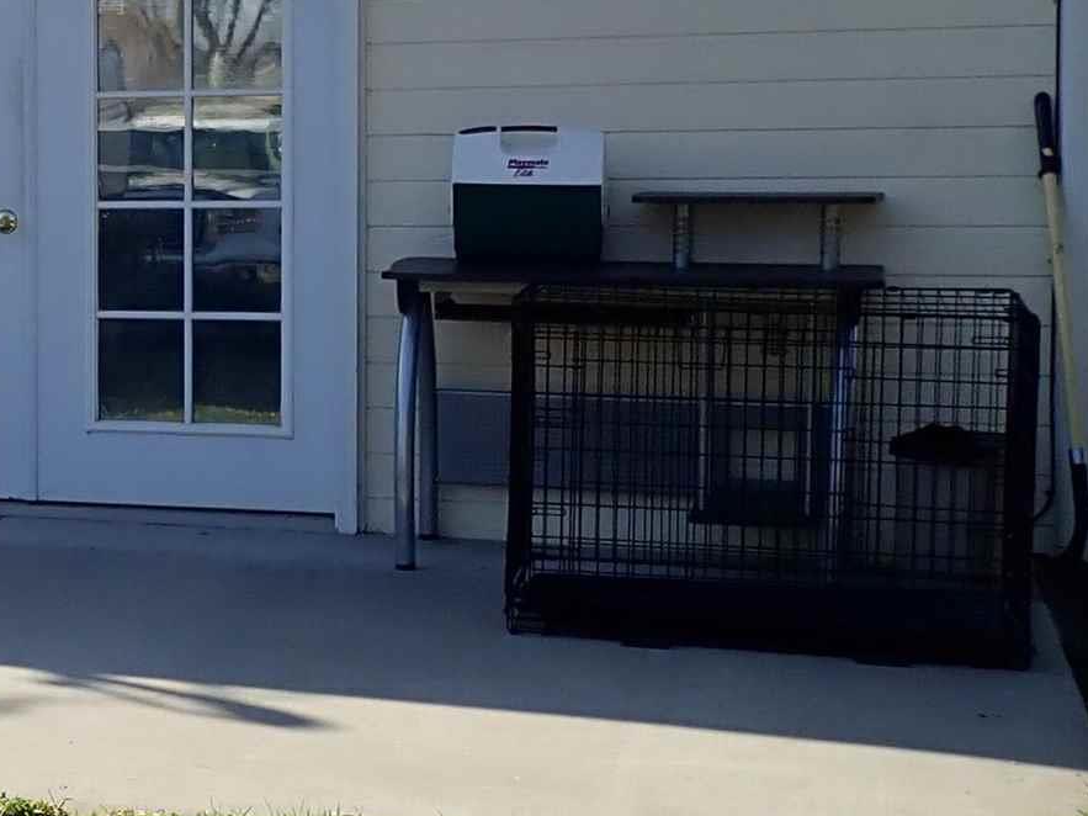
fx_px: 2734
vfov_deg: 16.9
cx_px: -465
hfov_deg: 19.9
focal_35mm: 87
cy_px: 274
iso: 100
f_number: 2.8
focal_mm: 4.5
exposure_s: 1/800
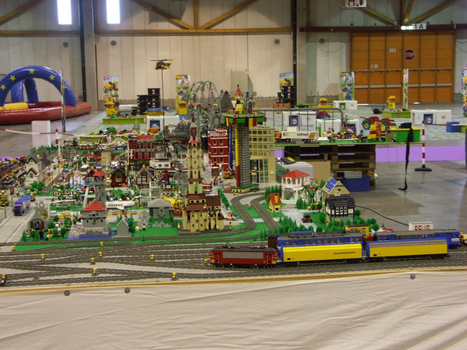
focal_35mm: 54
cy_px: 175
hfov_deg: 35.5
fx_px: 729
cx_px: 234
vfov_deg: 27.0
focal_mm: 13.82
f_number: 3.2
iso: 200
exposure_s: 1/10
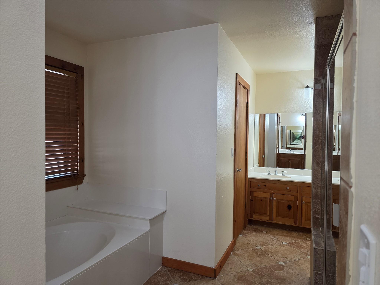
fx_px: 252
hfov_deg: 73.9
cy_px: 142
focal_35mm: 23
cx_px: 190
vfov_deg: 58.9
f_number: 1.7
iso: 320
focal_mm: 6.3
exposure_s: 1/120
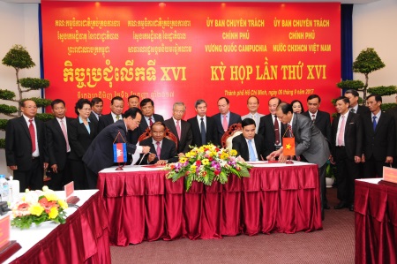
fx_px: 380
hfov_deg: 55.2
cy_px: 132
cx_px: 198
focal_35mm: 34
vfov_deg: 38.3
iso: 800
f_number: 5.6
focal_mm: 23
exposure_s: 1/80
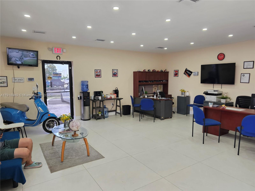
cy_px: 96
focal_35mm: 23
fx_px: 169
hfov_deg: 73.9
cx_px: 128
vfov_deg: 58.9
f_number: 1.7
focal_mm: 6.3
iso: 125
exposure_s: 1/120
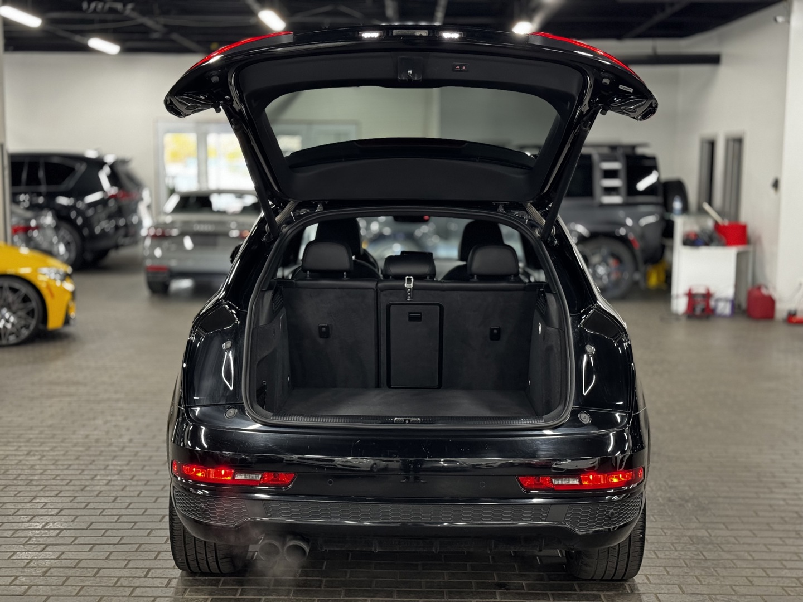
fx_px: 1113
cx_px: 402
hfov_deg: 39.7
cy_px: 301
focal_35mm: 48
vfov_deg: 30.3
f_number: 1.78
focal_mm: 6.86
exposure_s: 1/35
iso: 500
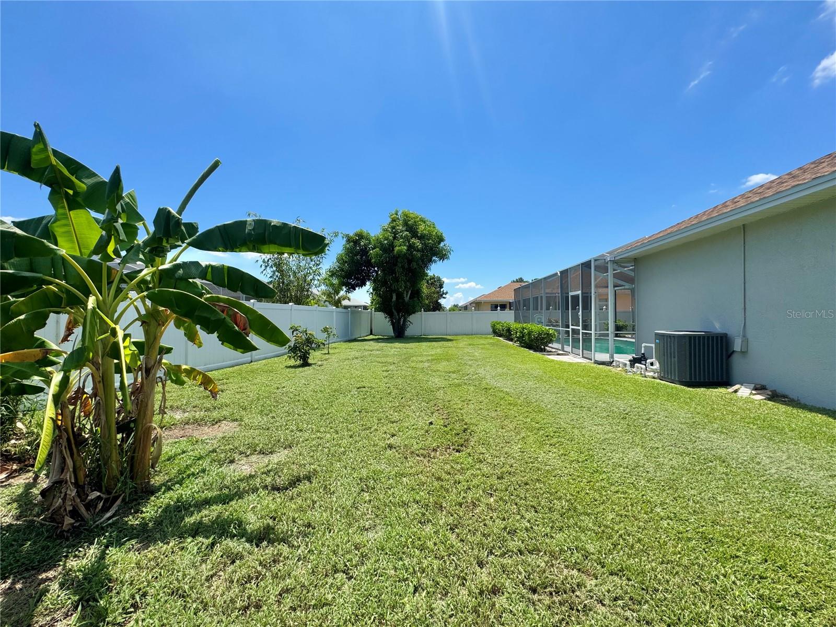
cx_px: 418
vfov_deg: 85.7
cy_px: 314
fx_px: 338
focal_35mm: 14
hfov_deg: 102.1
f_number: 2.2
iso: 50
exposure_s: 1/1789
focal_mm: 2.22
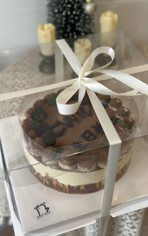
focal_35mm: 51
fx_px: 329
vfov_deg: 39.6
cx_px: 85
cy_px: 118
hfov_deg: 25.3
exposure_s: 1/199
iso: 80
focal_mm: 6.86
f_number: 1.78
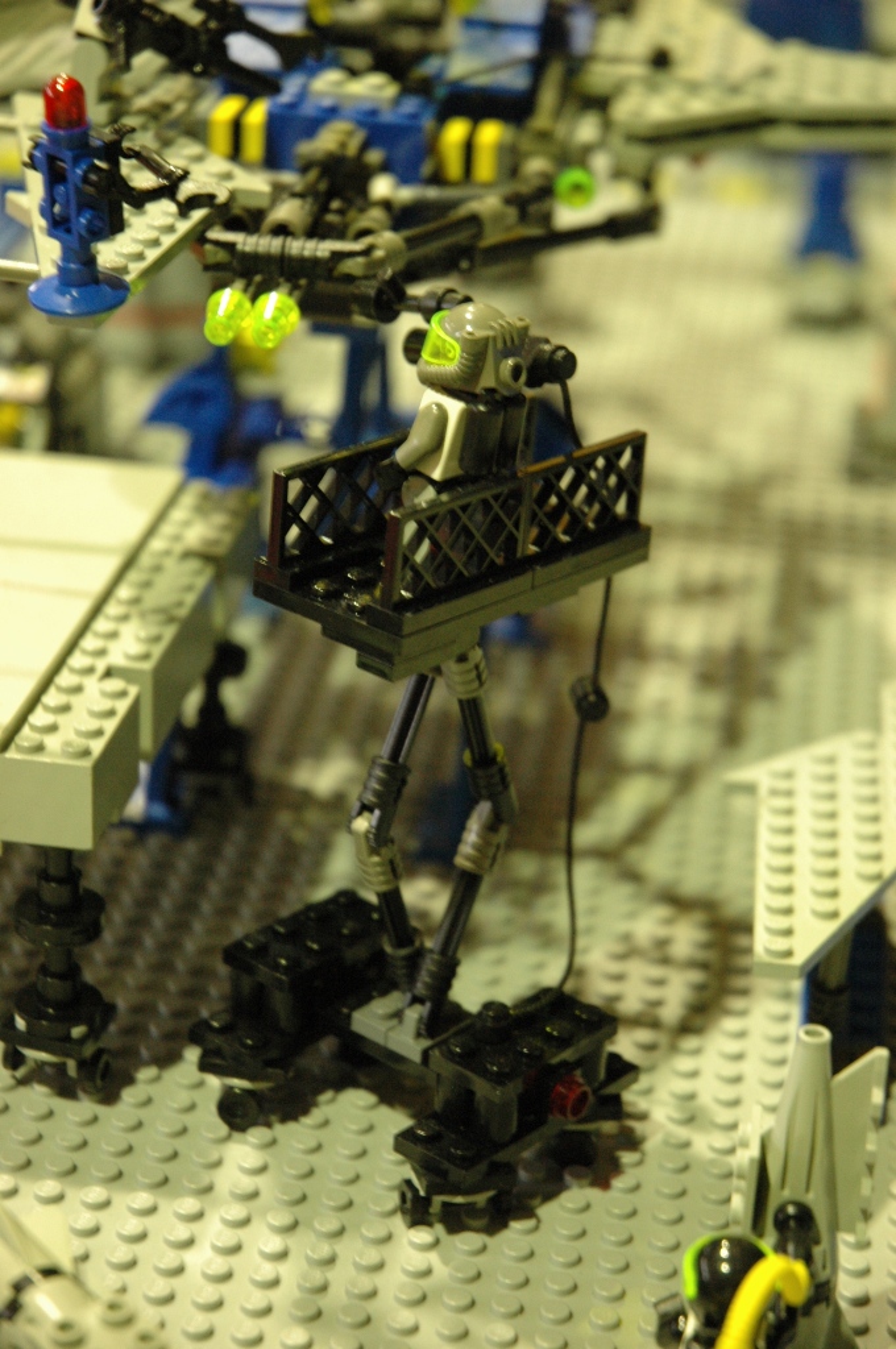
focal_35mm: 105
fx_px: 3930
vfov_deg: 19.5
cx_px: 448
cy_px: 674
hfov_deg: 13.0
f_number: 4.5
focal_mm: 70
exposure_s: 1/8
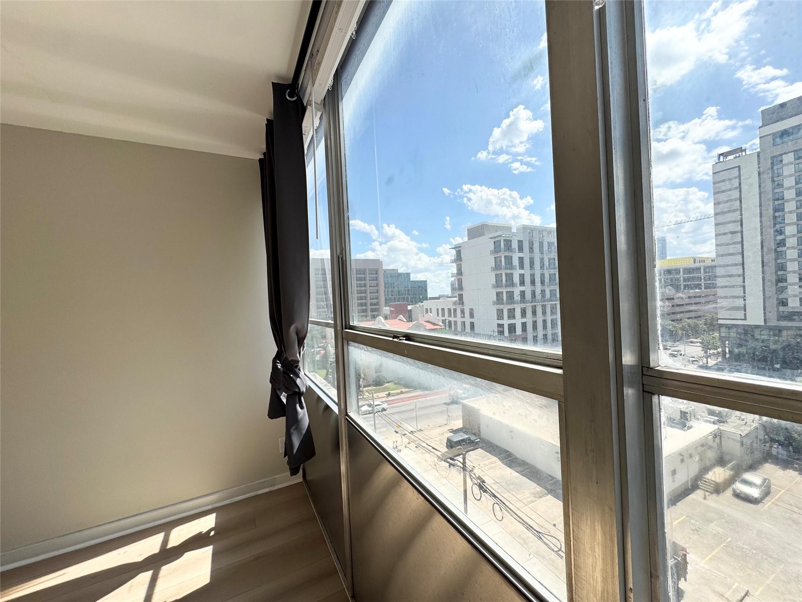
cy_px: 301
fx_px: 324
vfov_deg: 85.7
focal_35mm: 14
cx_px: 401
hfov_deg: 102.1
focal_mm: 2.22
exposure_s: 1/1600
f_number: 2.2
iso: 50
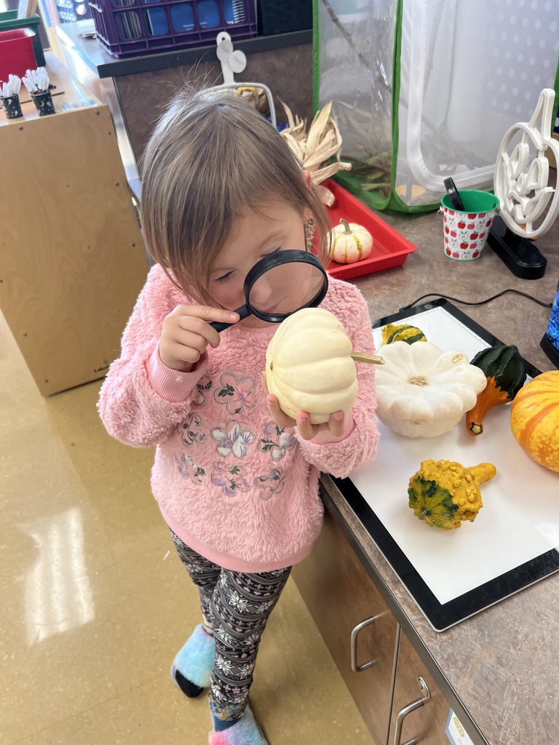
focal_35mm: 26
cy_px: 372
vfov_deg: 67.3
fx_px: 560
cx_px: 280
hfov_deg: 53.1
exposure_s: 1/120
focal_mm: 5.7
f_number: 1.5
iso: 80
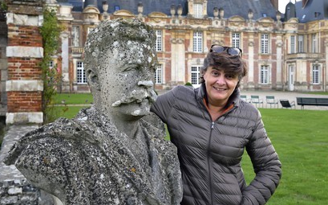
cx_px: 163
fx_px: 393
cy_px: 99
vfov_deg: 29.2
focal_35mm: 44
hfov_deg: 45.3
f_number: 9
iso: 1600
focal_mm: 42
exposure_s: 1/80
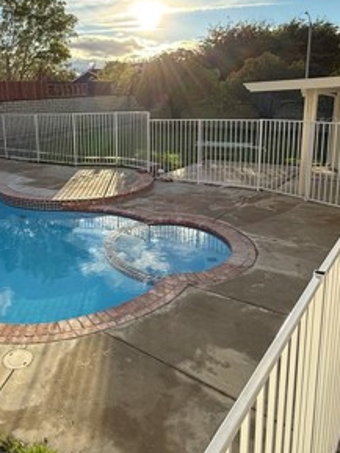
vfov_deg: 57.9
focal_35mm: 31
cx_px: 78
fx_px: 406
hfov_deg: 43.8
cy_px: 182
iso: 64
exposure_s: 1/1572
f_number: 2.2
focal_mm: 2.22
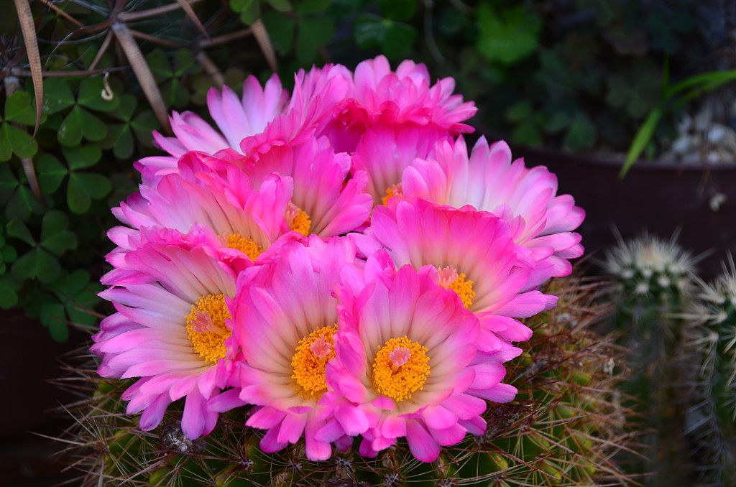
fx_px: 1897
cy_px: 244
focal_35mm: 93
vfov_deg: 14.6
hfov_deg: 22.0
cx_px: 368
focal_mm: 62
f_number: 8
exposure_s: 1/250
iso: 400
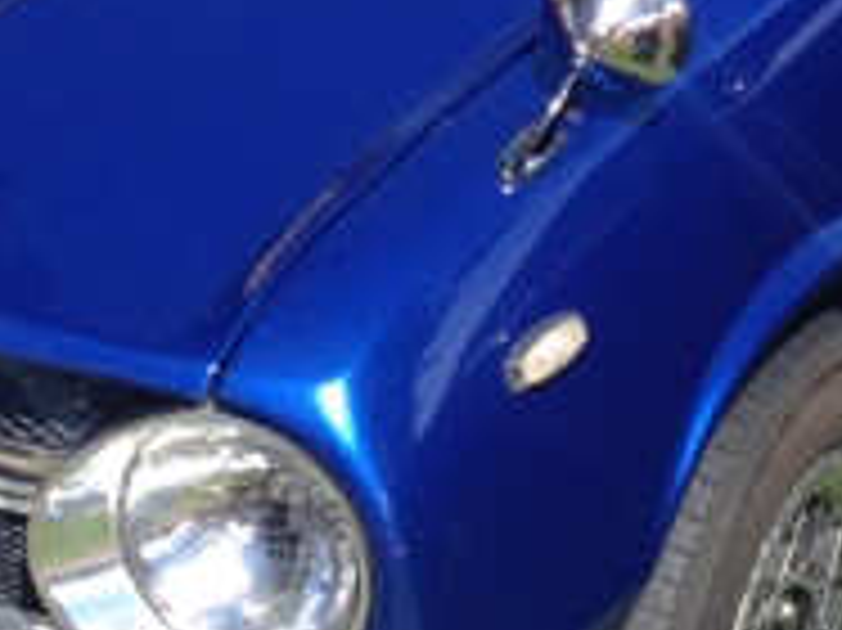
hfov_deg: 13.6
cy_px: -234
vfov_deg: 10.0
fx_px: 3500
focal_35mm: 144
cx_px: 675
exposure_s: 1/920
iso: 50
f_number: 2.4
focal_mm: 4.28
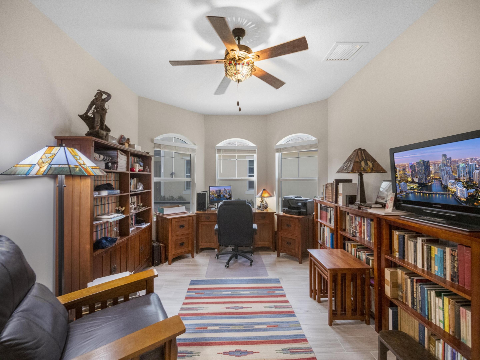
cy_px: 180
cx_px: 240
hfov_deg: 102.1
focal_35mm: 14
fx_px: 194
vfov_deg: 85.7
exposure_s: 1/60
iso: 1000
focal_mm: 7
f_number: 4
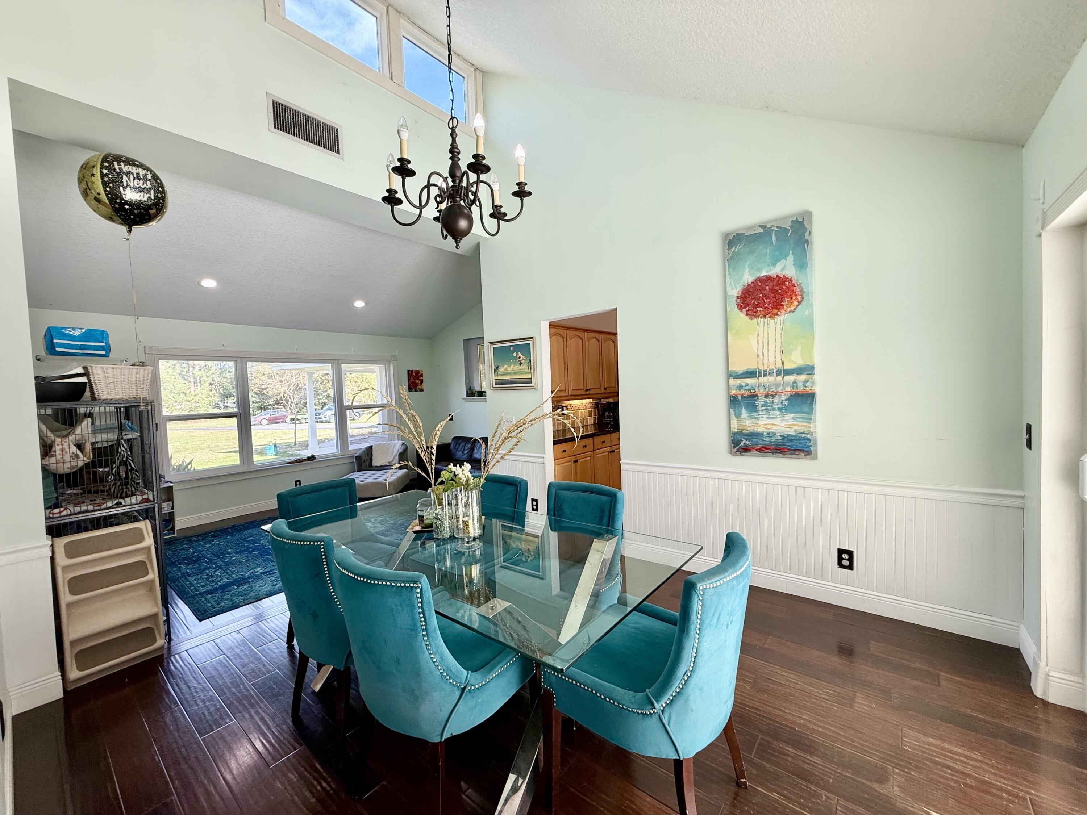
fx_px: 440
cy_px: 408
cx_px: 544
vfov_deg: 85.7
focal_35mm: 14
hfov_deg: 102.1
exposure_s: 1/120
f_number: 2.2
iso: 80
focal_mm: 2.22
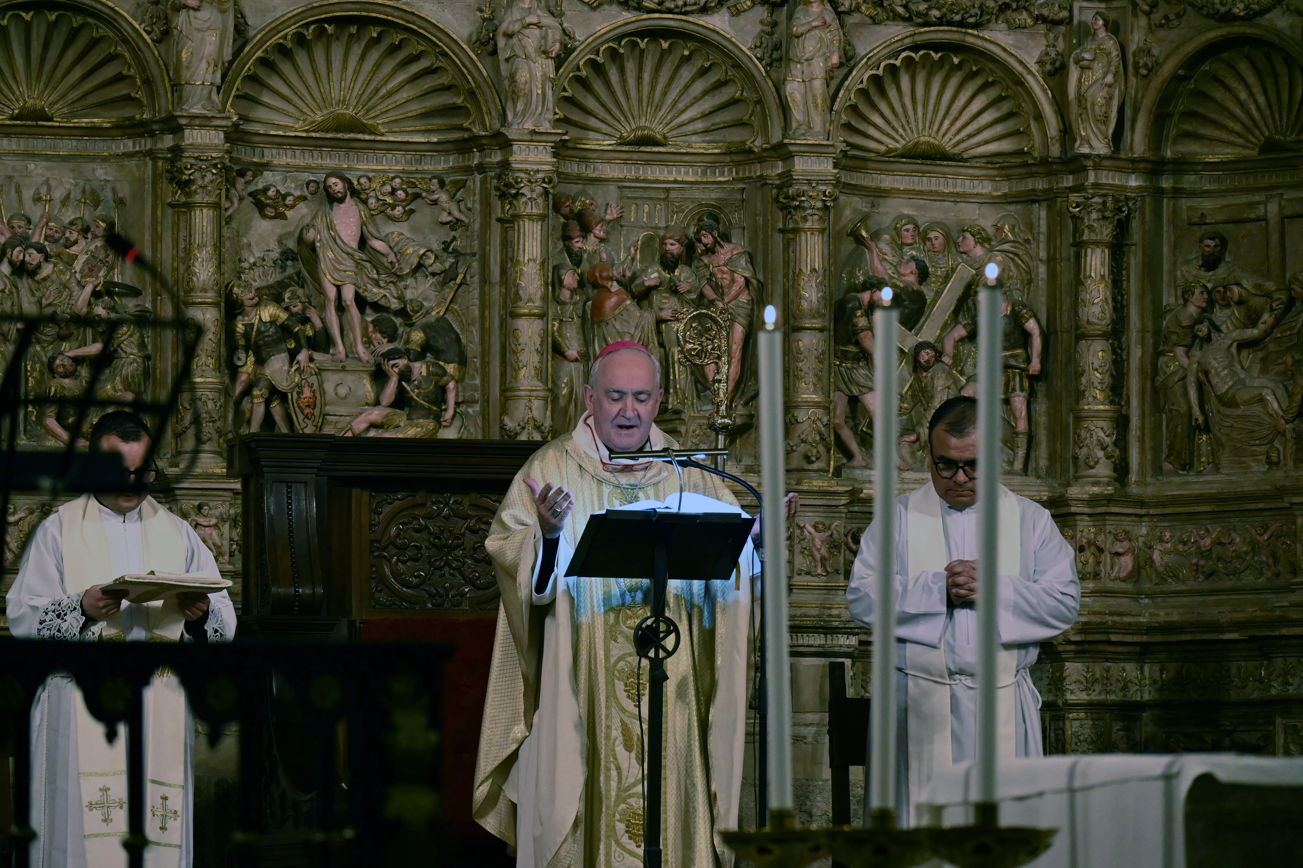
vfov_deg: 7.3
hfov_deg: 11.0
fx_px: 6786
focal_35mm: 188
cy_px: 434
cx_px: 652
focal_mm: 125
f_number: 5.3
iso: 3200
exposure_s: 1/80
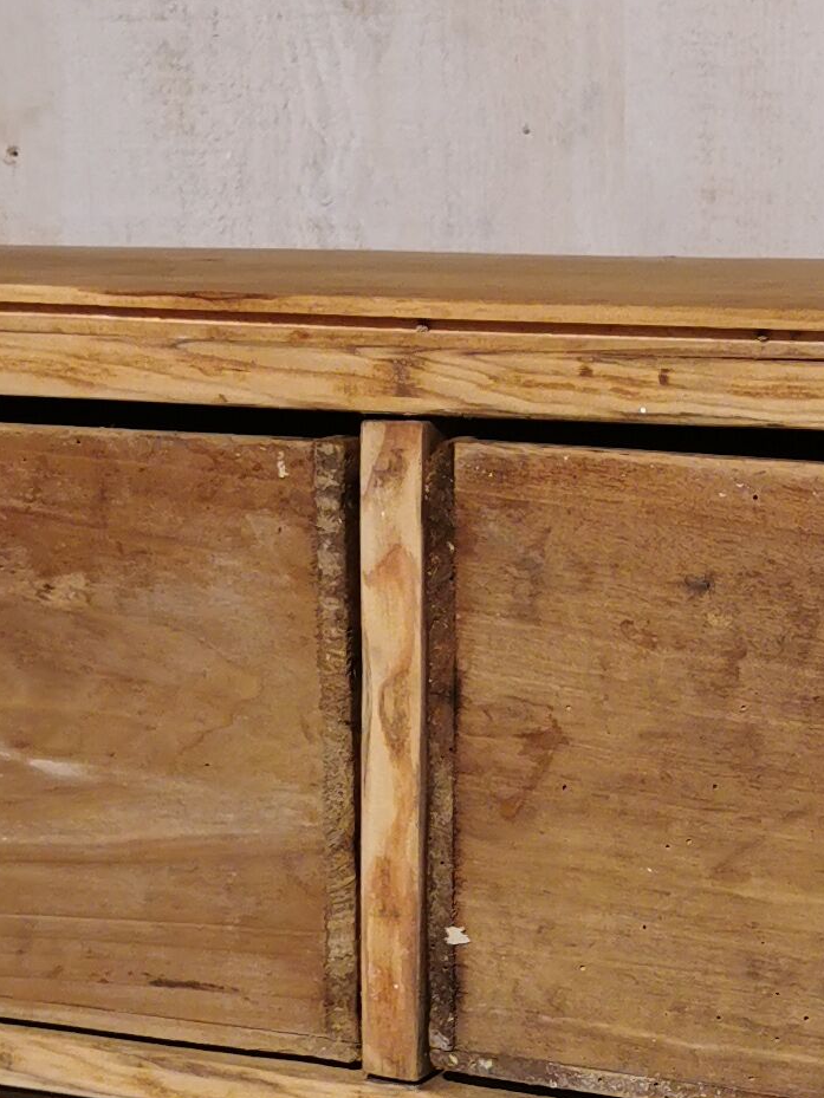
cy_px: 1018
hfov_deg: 13.9
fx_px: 3364
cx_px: 648
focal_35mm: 106
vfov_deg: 18.2
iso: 50
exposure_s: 1/153
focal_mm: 5.58
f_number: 1.8
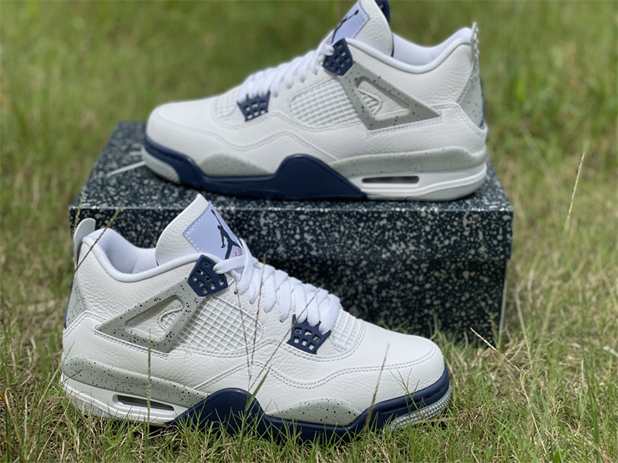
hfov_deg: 30.3
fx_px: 1143
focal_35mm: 64
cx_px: 309
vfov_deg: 22.9
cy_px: 232
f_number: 2.2
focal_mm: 7.5
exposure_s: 1/1206
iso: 32
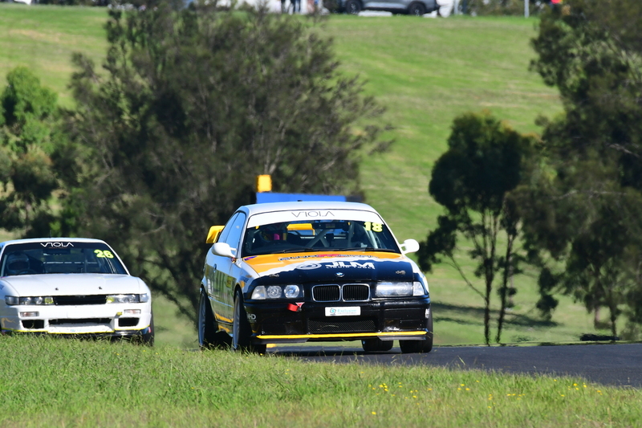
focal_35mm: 750
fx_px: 13371
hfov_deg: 2.8
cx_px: 321
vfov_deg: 1.8
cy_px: 214
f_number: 11
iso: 500
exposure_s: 1/640
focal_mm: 500
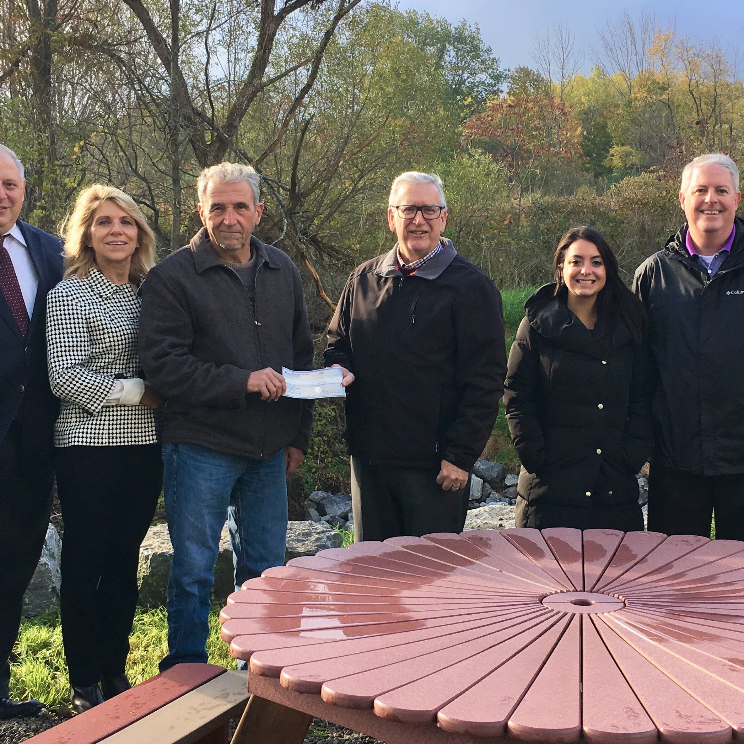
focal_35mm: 37
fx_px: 900
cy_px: 365
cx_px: 414
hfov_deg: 44.9
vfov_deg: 44.9
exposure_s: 1/279
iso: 25
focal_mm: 4.15
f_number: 2.2
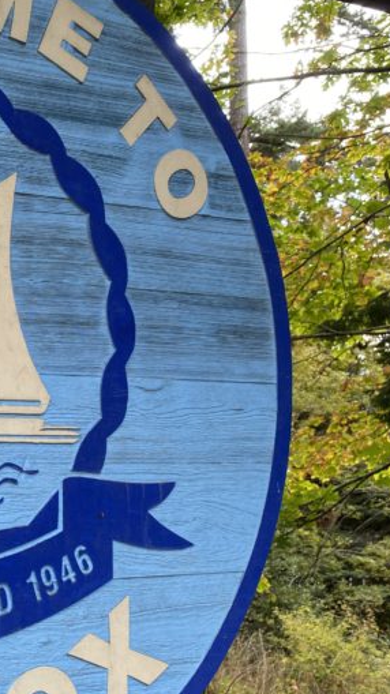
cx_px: -181
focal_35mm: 57
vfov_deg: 36.6
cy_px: 367
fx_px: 1049
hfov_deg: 18.8
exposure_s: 1/123
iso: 32
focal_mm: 4.25
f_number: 1.8
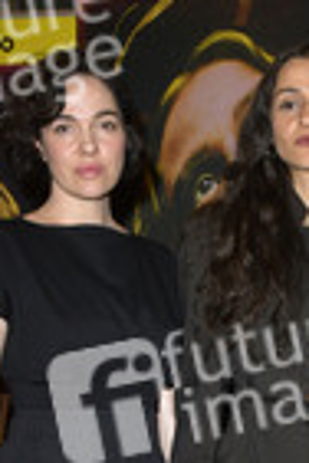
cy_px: 552
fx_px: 1056
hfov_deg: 16.3
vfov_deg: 22.8
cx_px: 312
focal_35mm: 82
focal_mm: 29
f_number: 6.3
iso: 640
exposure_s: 1/200
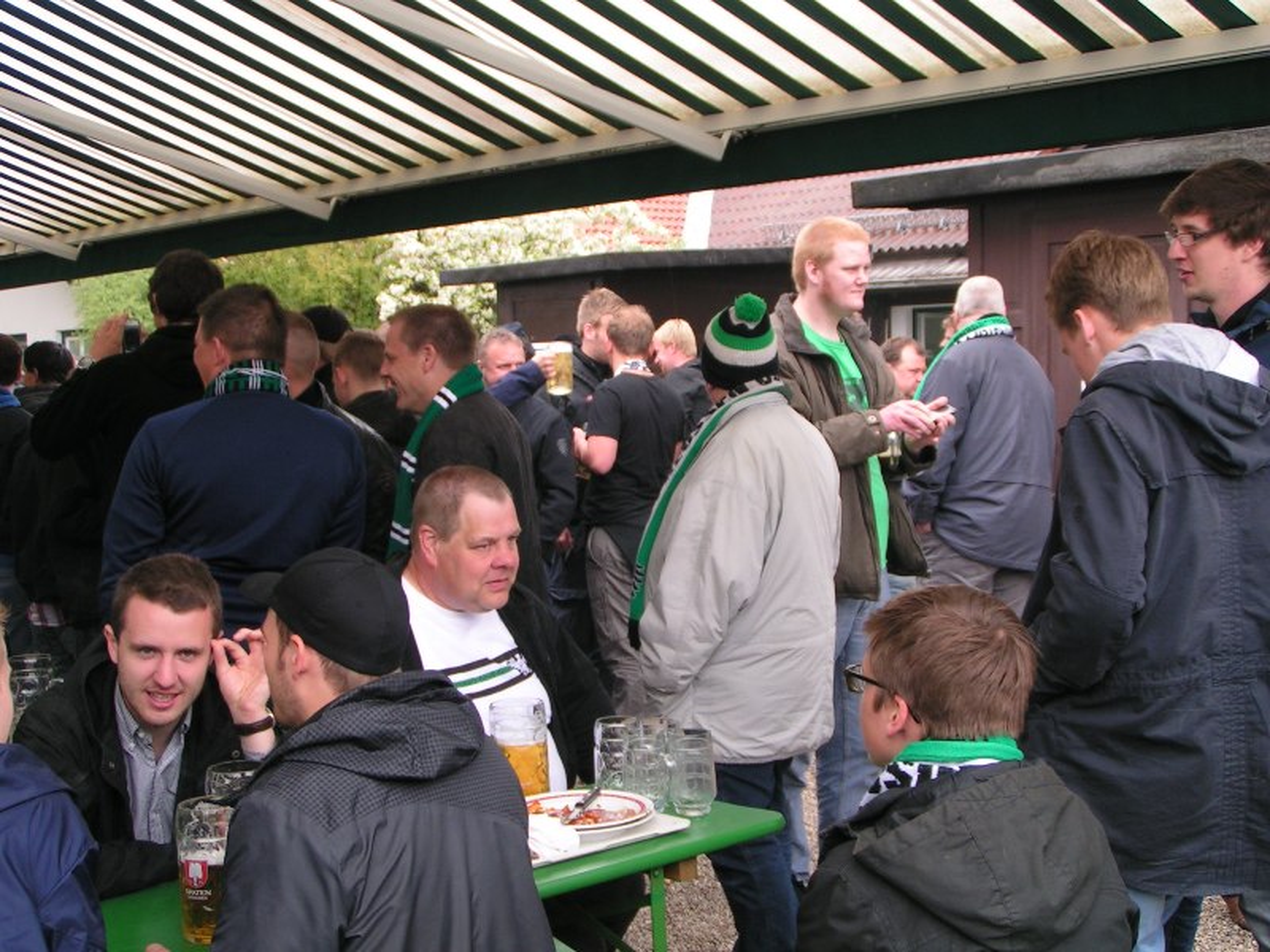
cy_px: 476
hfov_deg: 38.9
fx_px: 1798
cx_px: 635
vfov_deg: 29.7
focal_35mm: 49
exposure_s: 1/80
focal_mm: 7.6
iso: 50
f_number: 3.5
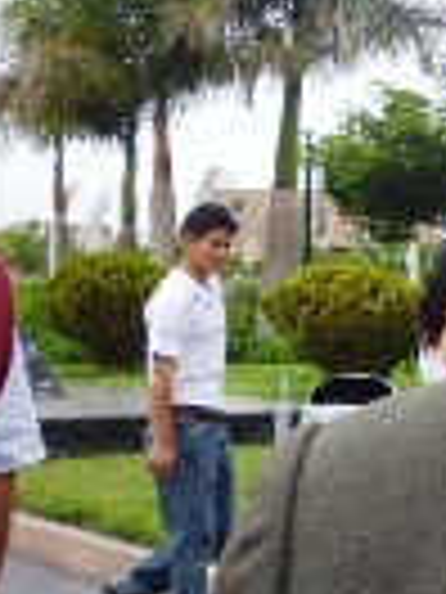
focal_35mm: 95
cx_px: 838
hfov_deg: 13.7
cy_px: 279
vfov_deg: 20.6
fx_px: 1632
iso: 100
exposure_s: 1/640
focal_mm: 5
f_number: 3.1
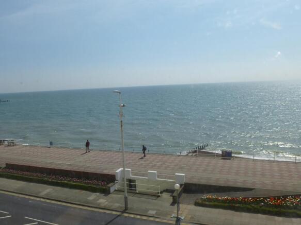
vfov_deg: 46.8
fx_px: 261
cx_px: 150
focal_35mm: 30
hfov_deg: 60.0
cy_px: 112
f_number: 4
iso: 100
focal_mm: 5.4
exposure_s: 1/2000
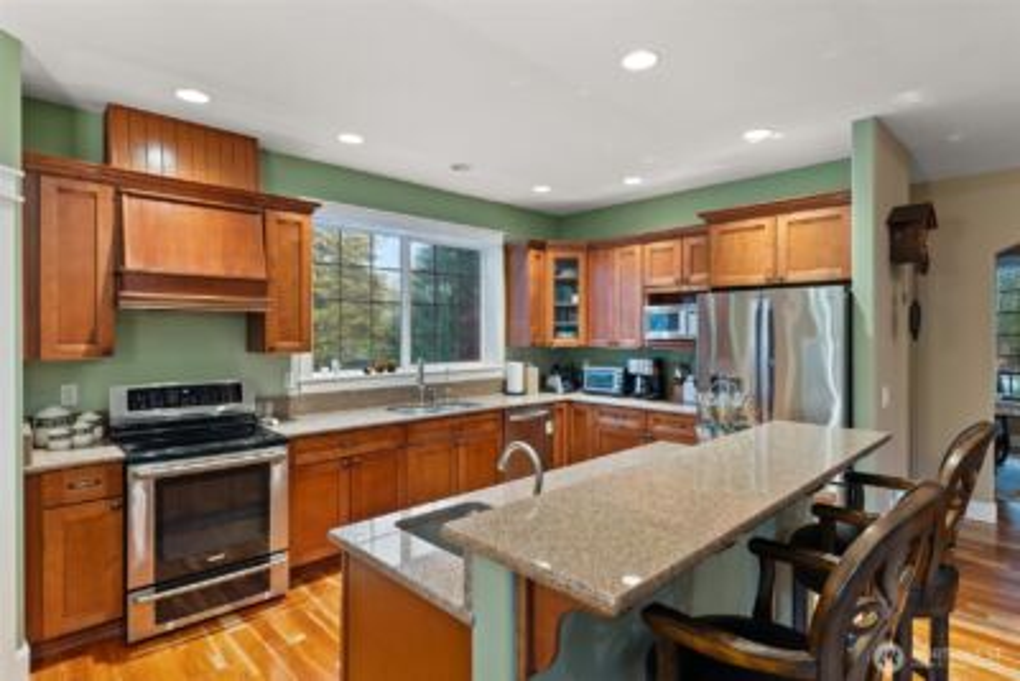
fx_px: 538
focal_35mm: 19
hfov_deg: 86.9
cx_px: 510
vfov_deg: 64.6
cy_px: 340
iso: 500
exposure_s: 2
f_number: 8
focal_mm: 19
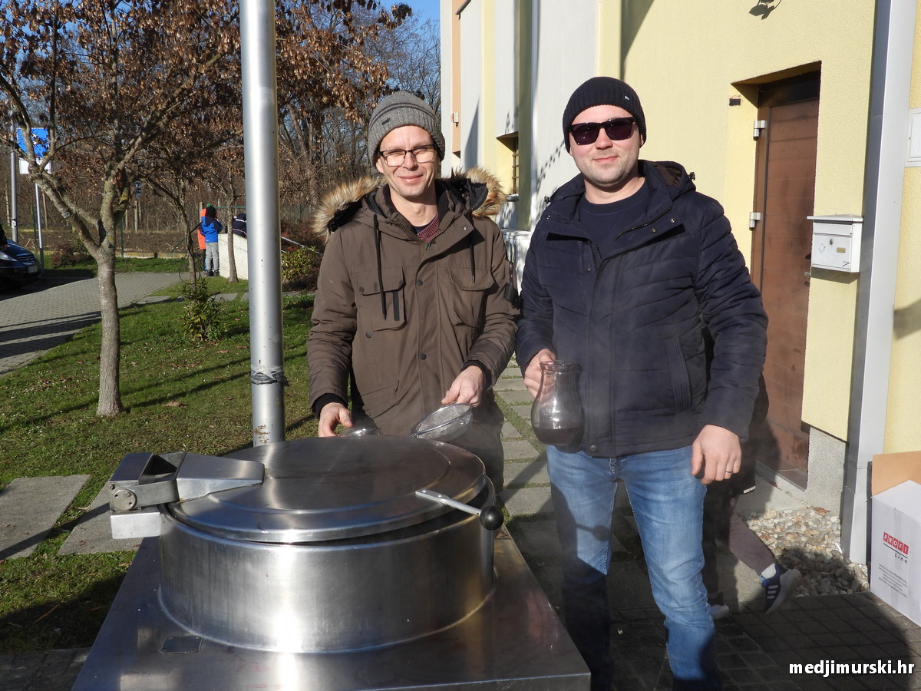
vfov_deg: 40.7
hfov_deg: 52.6
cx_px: 460
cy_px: 346
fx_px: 931
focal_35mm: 35
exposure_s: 1/1600
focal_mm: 6.3
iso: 100
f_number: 3.2
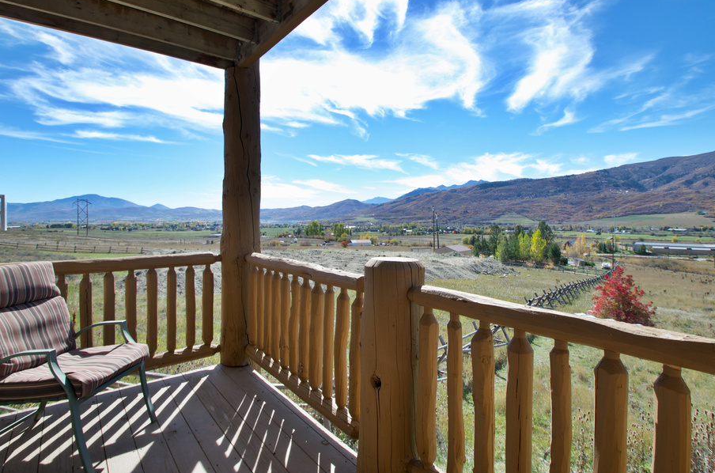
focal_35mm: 17
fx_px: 337
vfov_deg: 69.9
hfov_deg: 93.3
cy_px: 208
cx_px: 380
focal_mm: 10
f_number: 9
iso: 200
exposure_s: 1/320
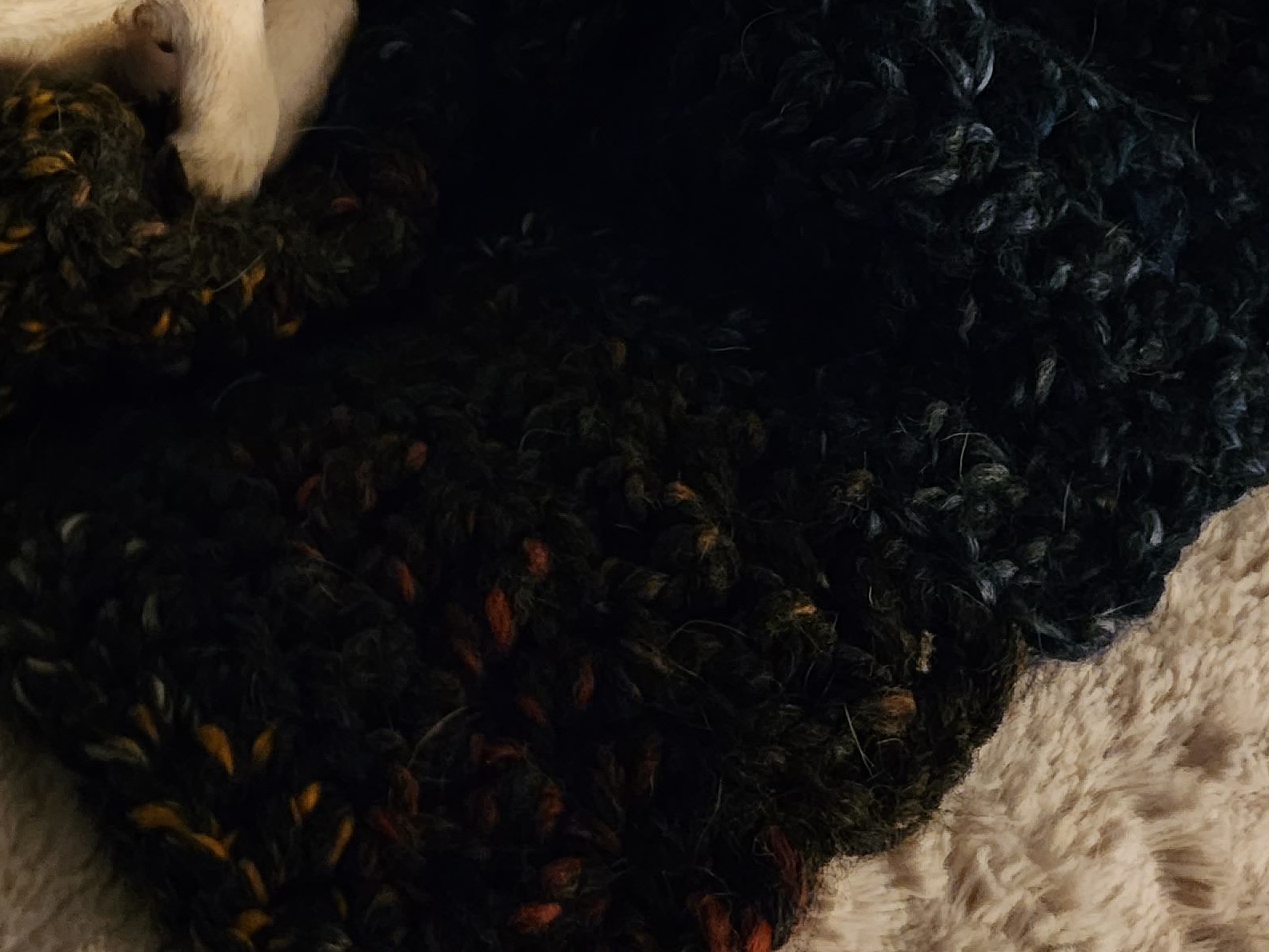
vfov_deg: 24.5
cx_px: -111
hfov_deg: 30.0
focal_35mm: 58
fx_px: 2127
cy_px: 86
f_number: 1.8
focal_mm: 6.4
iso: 1250
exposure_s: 1/13
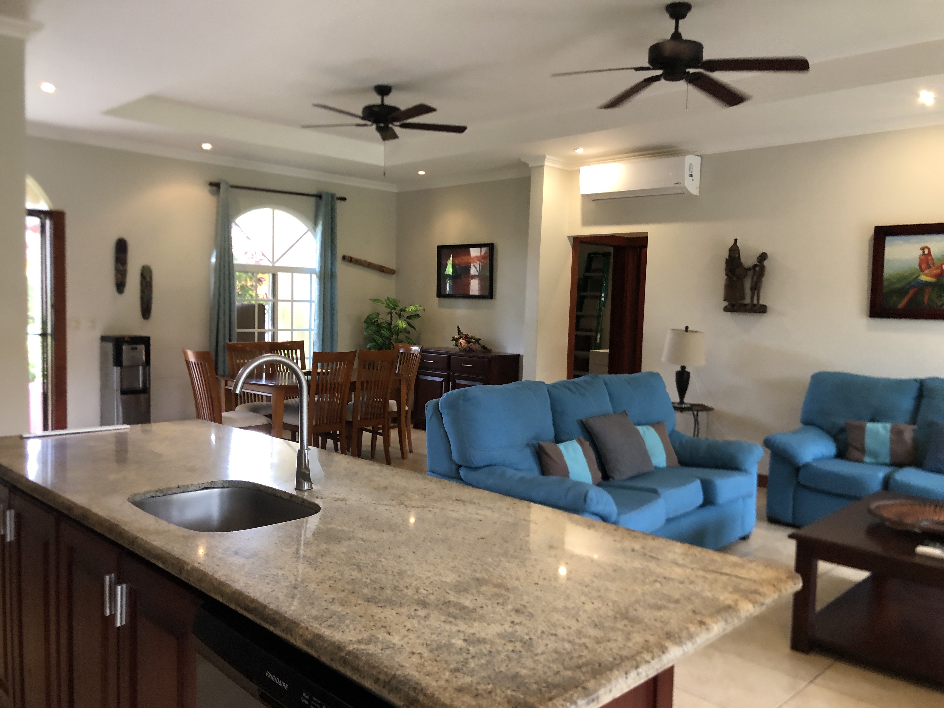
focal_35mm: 28
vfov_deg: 49.7
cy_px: 354
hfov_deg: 63.4
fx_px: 764
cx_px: 472
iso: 50
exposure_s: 1/15
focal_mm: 3.99
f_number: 1.8
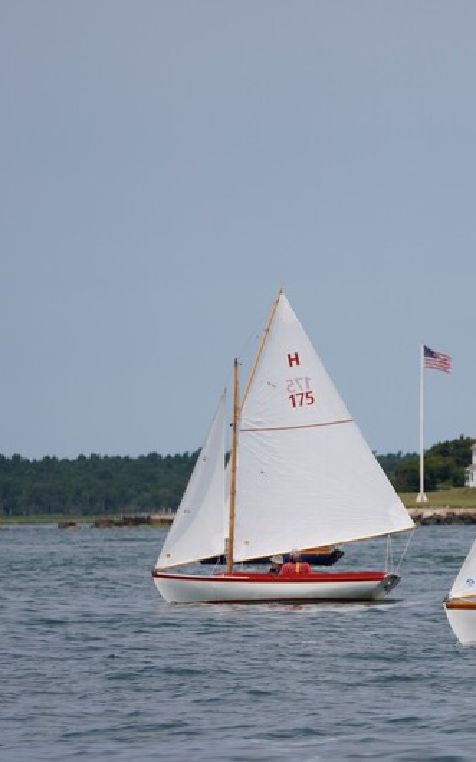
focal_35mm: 346
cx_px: 499
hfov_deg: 3.8
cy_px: 382
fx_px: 7185
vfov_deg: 6.1
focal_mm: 150
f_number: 5
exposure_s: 1/1250
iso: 100
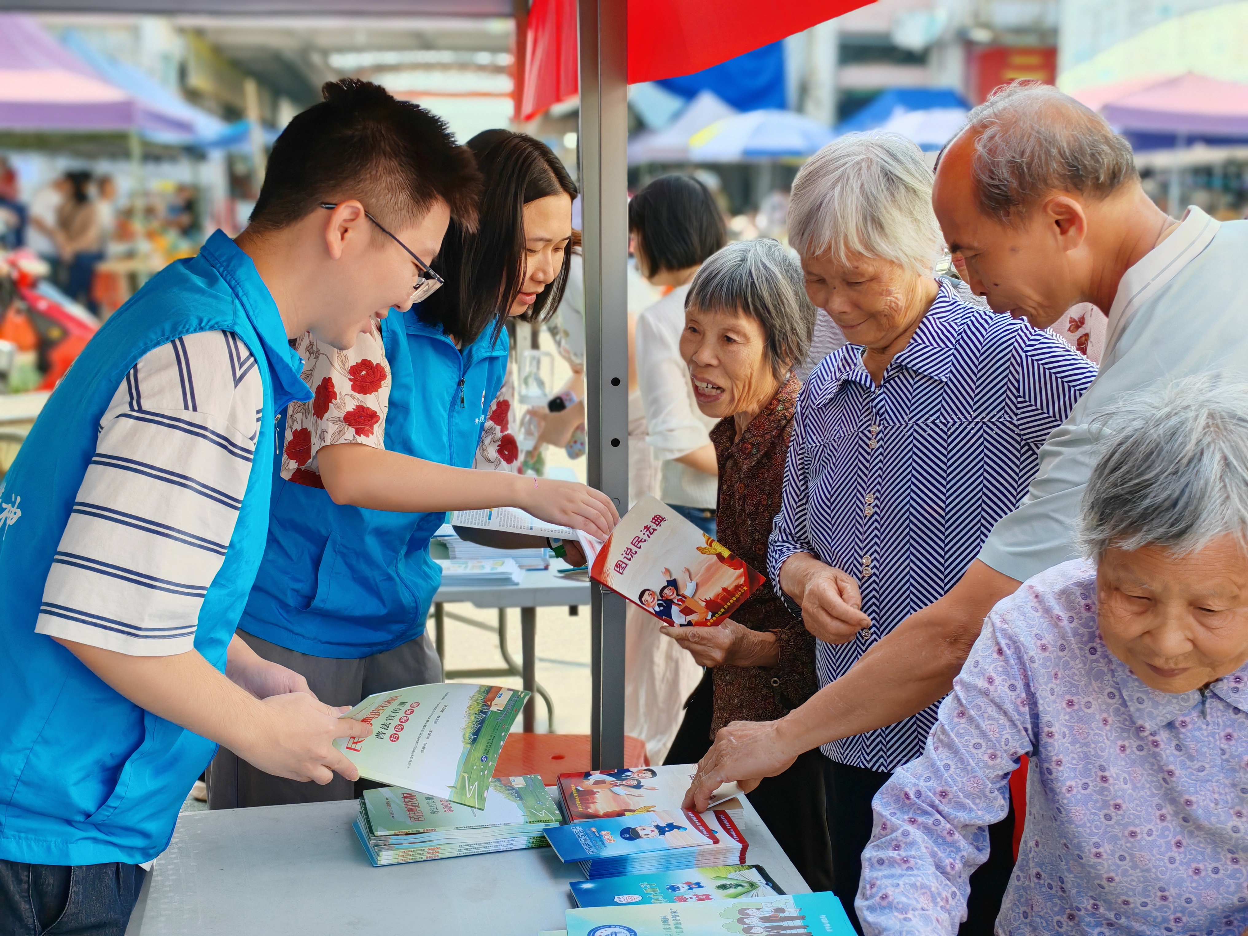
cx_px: 624
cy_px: 468
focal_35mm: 54
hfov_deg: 35.5
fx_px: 1947
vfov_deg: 27.0
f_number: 2.4
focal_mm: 6.12
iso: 50
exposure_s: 1/150
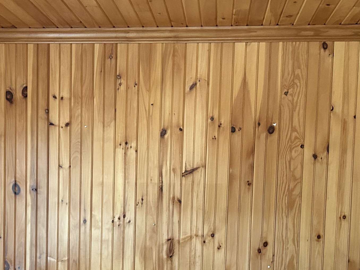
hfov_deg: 32.5
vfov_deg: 24.4
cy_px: 221
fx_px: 613
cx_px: 127
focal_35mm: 59
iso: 400
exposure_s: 1/60
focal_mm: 5.7
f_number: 1.5
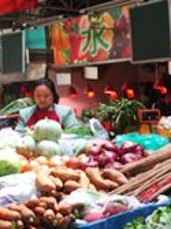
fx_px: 574
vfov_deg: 22.5
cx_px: 246
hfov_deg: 15.8
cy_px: 124
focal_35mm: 87
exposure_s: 1/33
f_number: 2.2
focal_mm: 4.15
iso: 40
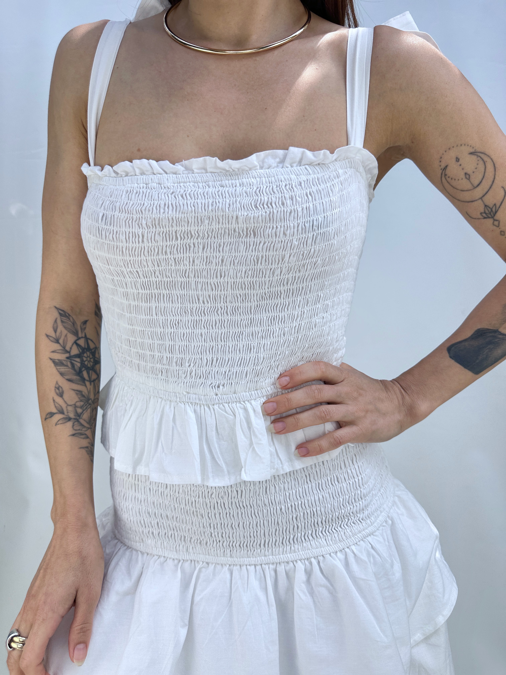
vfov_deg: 71.6
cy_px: 338
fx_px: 468
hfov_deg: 56.8
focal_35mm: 24
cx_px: 253
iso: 80
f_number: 1.78
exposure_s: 1/1131
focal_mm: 6.86
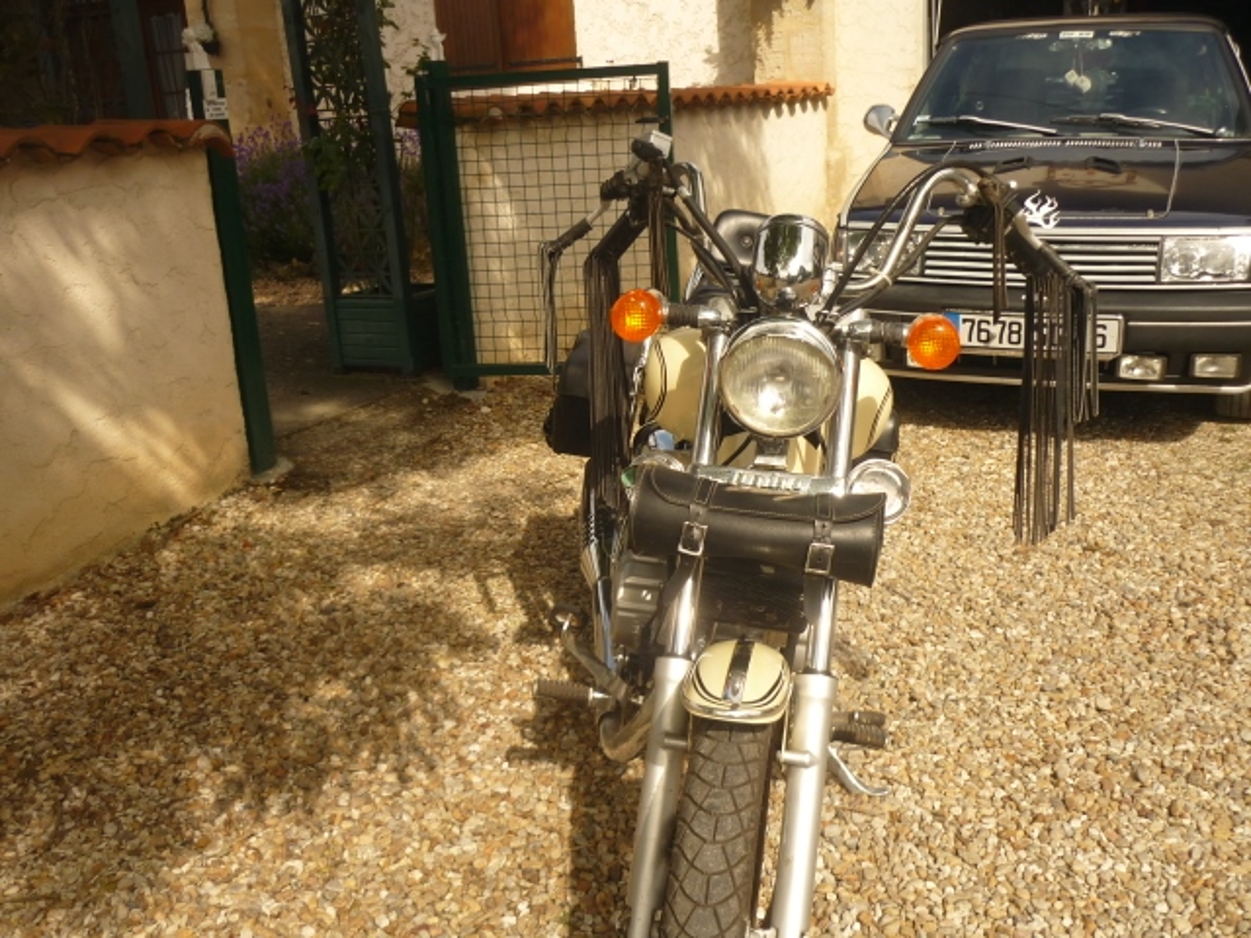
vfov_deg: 42.9
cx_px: 626
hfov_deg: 55.4
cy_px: 469
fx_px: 1193
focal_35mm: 33
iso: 80
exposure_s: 1/125
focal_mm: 5.5
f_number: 8
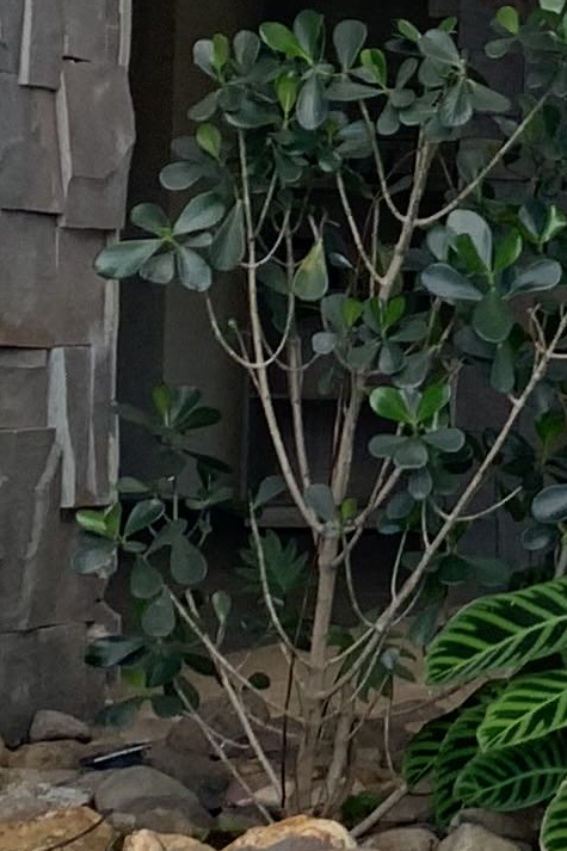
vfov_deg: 13.4
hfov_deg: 7.5
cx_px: 1890
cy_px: 359
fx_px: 3616
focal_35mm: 153
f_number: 1.8
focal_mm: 4.25
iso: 25
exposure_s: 1/169
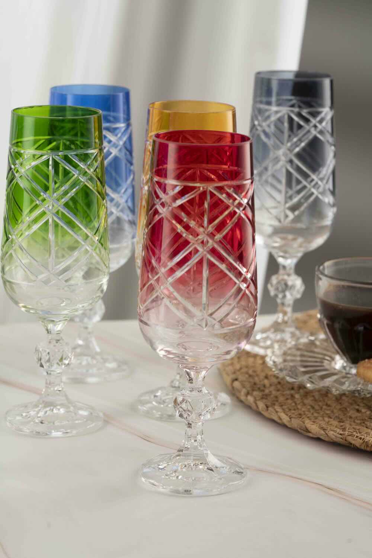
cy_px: 279
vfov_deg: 22.6
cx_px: 186
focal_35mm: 90
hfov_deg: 15.2
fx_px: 1394
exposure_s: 1/160
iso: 1000
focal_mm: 90
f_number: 10
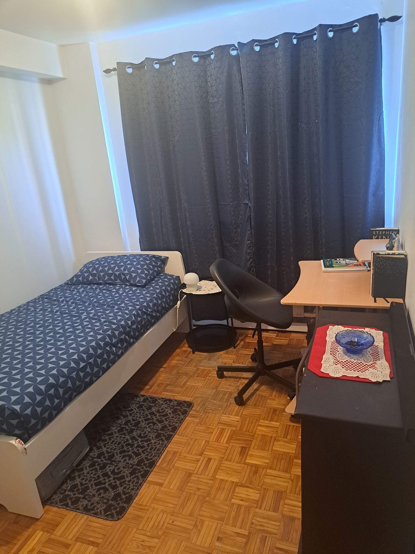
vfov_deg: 71.6
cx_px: 208
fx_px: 384
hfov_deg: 56.8
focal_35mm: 24
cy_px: 277
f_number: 1.8
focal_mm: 5.23
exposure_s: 1/24
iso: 320
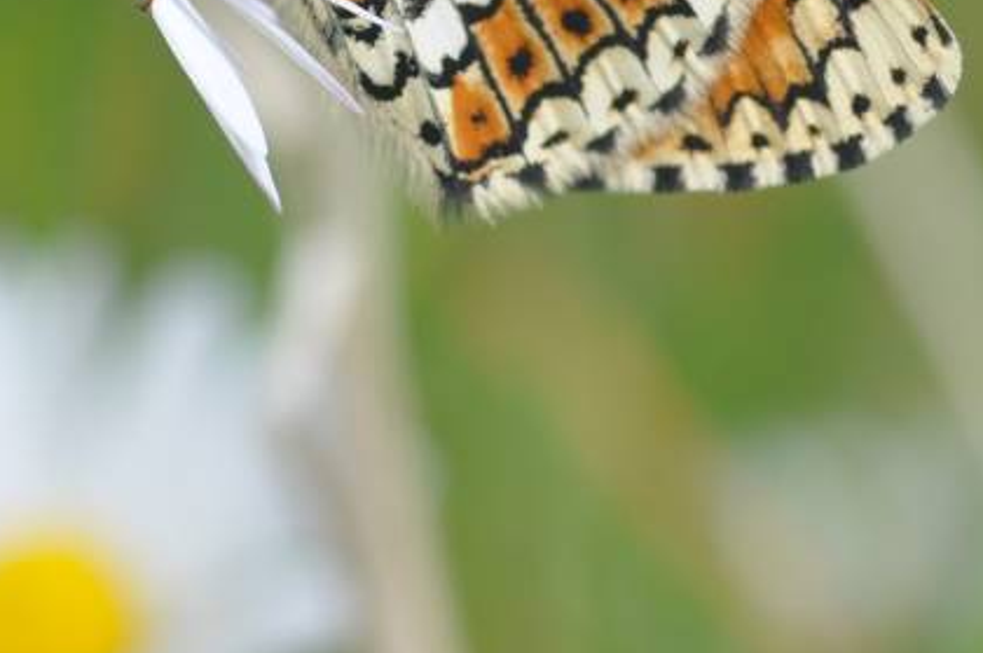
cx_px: 431
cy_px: -166
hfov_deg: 5.0
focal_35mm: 411
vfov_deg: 3.3
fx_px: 11209
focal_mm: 90
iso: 200
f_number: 8
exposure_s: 1/250
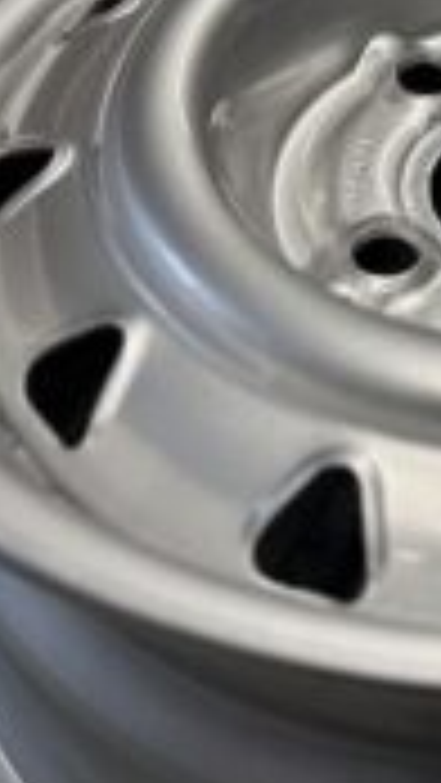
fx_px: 1661
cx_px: 598
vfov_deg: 26.2
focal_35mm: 80
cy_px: 214
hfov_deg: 14.4
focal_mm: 6.86
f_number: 1.78
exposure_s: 1/100
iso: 160
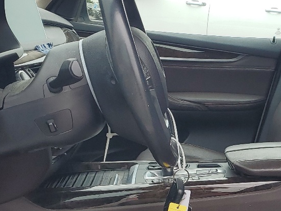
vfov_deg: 19.0
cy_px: 201
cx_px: 229
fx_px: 617
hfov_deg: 25.2
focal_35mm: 76
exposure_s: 1/588
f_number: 1.5
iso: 50
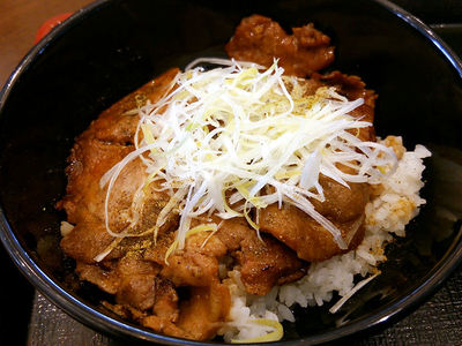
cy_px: 173
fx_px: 400
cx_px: 231
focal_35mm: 30
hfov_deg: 60.0
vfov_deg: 46.8
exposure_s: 1/44
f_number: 1.94
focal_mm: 4.06
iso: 80
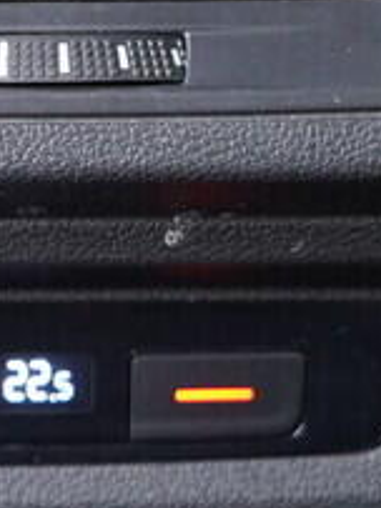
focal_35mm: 175
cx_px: -30
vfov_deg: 11.3
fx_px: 2571
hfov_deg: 8.4
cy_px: 216
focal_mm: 24
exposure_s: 1/40
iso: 1600
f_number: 2.8
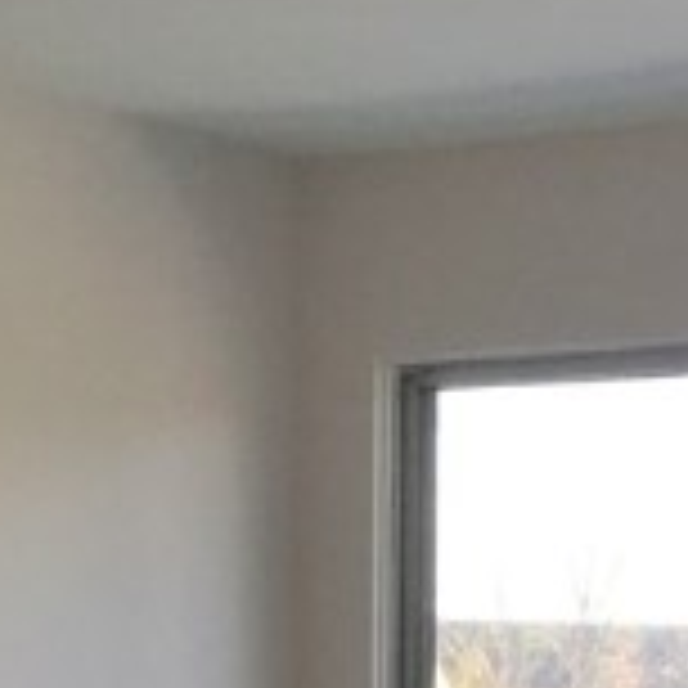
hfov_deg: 13.5
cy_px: 1695
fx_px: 2901
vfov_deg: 11.2
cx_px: 409
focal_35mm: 129
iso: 32
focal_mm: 4.15
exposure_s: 1/120
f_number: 2.2
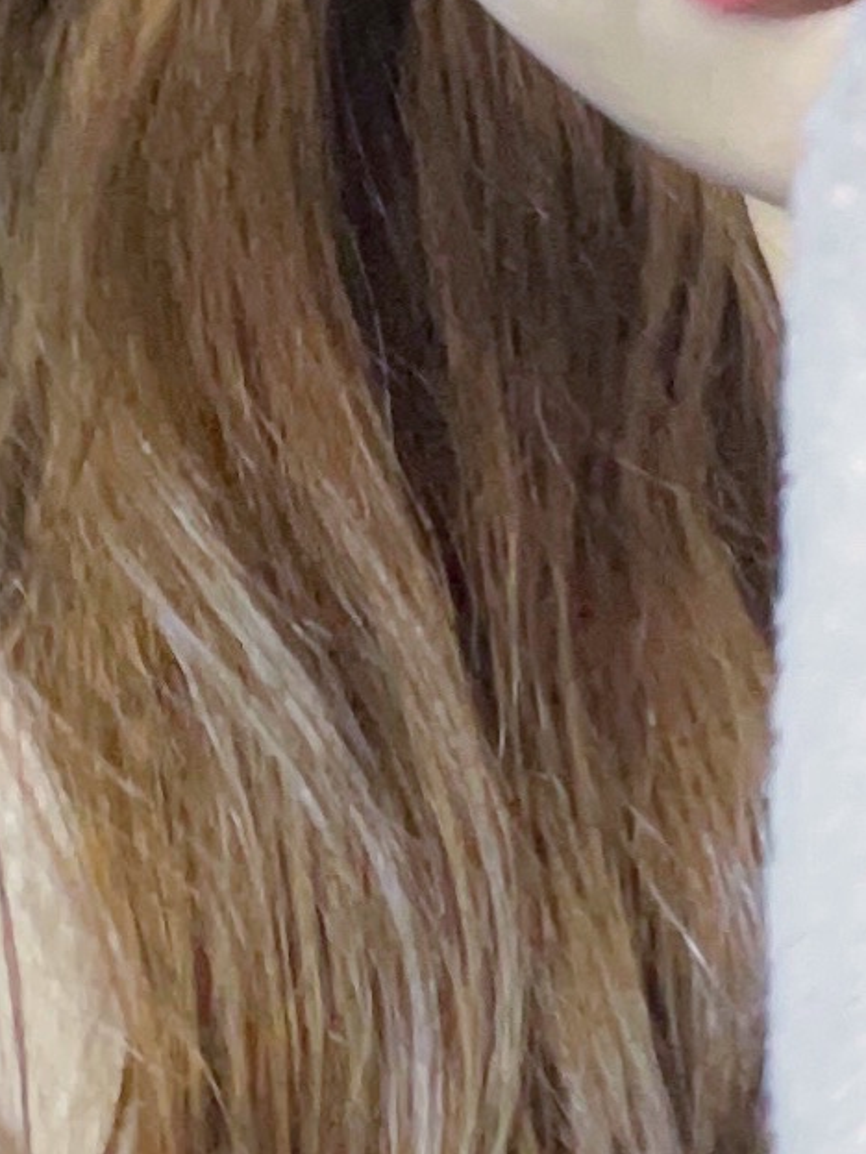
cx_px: 809
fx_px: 5604
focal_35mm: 168
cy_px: 152
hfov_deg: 8.8
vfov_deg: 11.7
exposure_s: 1/60
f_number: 1.6
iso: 320
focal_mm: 4.2
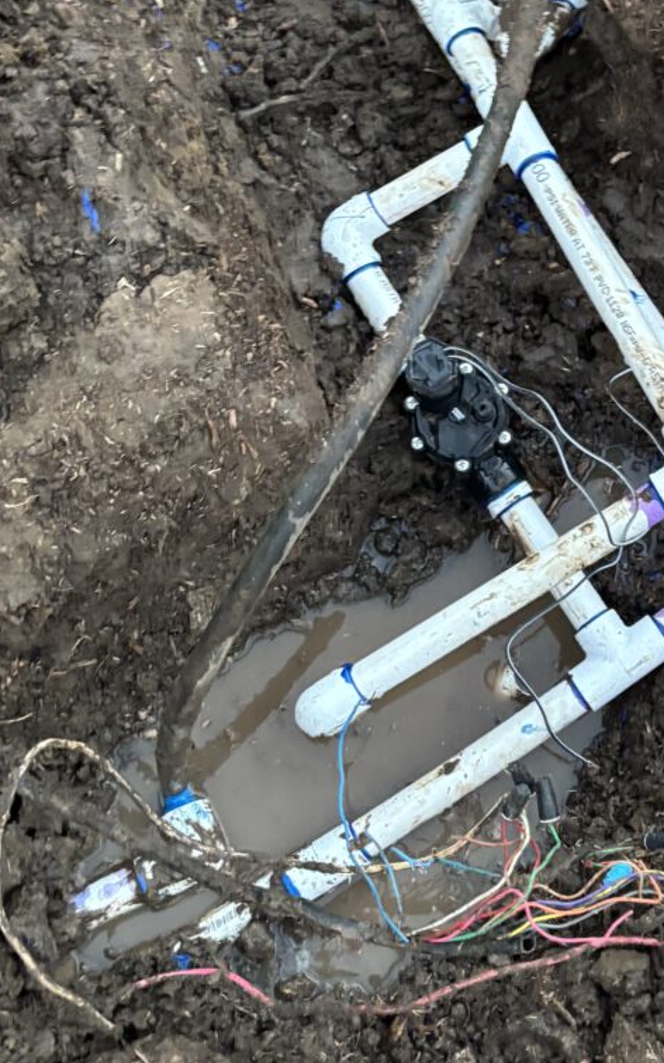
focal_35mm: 56
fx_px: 1623
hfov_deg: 22.2
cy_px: 353
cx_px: 682
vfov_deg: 35.9
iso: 640
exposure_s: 1/37
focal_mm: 5.96
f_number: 1.6
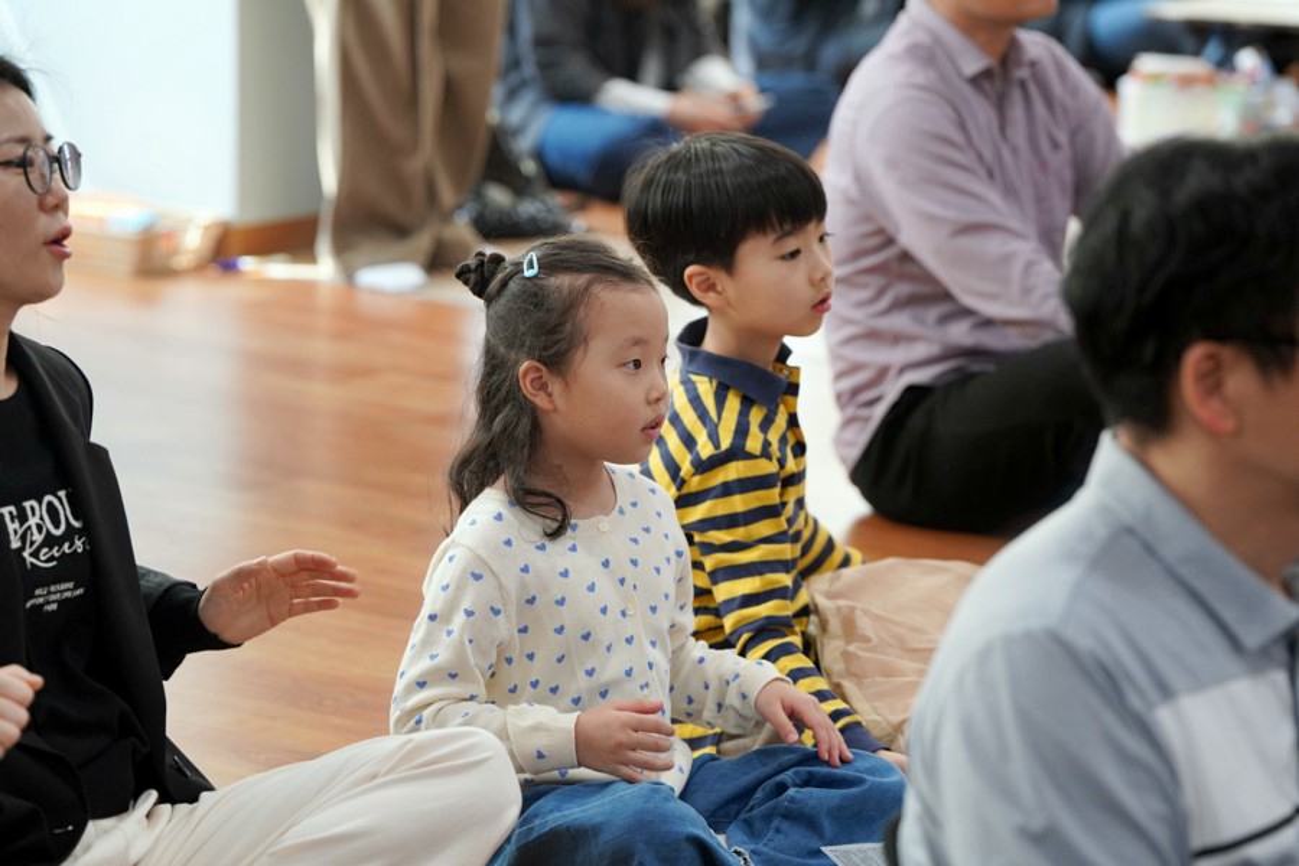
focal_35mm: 129
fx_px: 4654
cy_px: 433
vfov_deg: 10.6
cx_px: 650
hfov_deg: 15.9
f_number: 4
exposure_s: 1/160
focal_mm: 129
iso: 1000
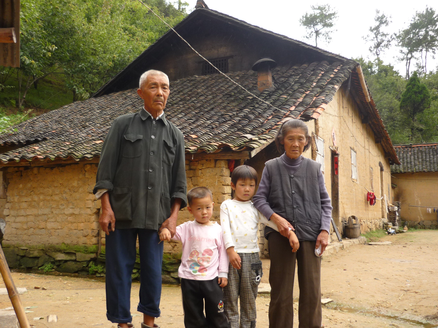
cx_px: 219
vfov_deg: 42.9
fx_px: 418
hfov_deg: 55.4
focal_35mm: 33
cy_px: 164
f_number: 2.8
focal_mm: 5.5
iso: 100
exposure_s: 1/100
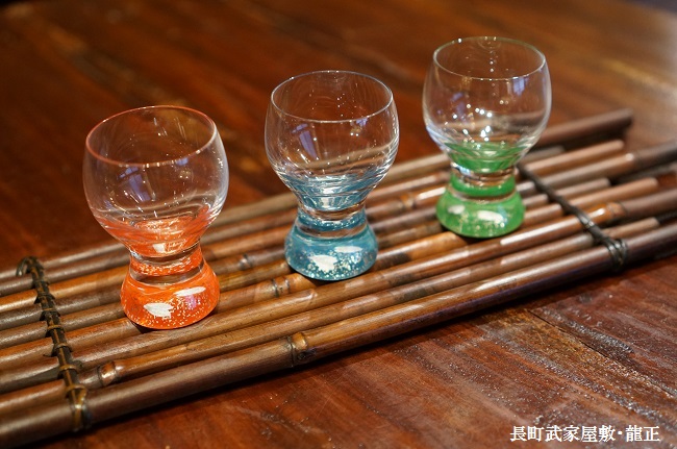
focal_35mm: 52
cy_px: 224
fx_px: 986
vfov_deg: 25.7
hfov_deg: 37.9
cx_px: 338
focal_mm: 35
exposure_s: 1/60
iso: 1250
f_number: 2.5
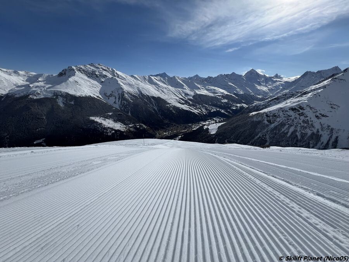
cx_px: 174
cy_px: 131
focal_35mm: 13
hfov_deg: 106.2
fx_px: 131
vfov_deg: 89.9
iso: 40
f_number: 1.8
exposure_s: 1/6944
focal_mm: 1.57
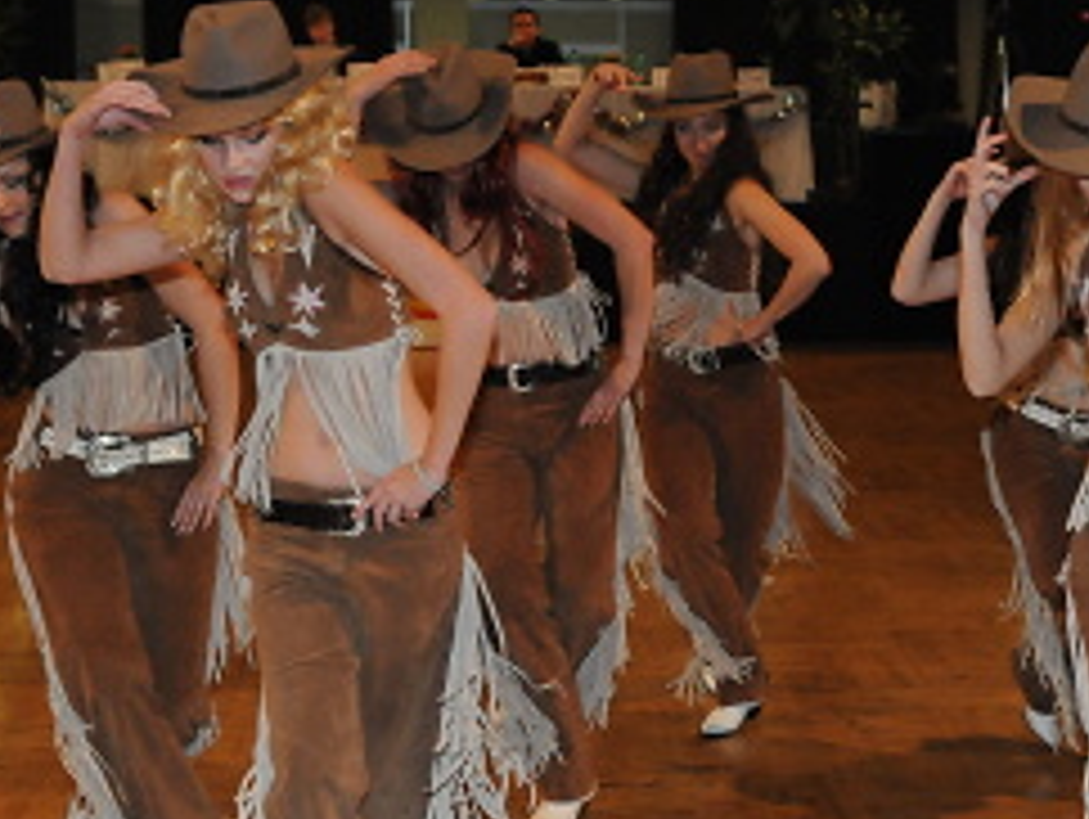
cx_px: 837
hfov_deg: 23.3
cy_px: 529
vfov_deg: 17.8
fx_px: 2610
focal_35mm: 83
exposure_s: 1/200
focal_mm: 31
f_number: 3.5
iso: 1600
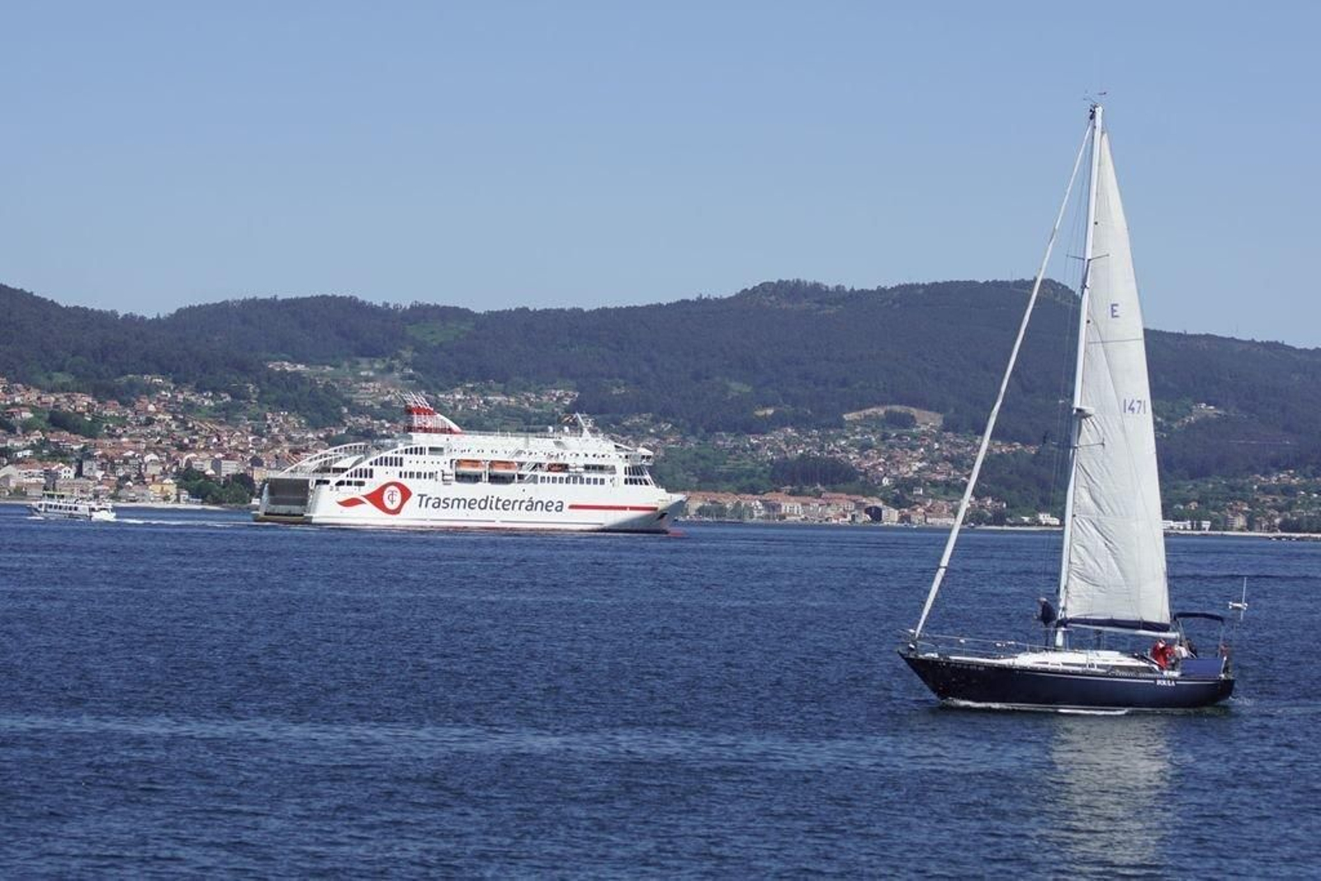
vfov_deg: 12.2
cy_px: 440
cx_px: 660
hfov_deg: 18.2
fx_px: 4128
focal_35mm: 112
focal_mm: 75
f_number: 8
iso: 100
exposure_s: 1/400
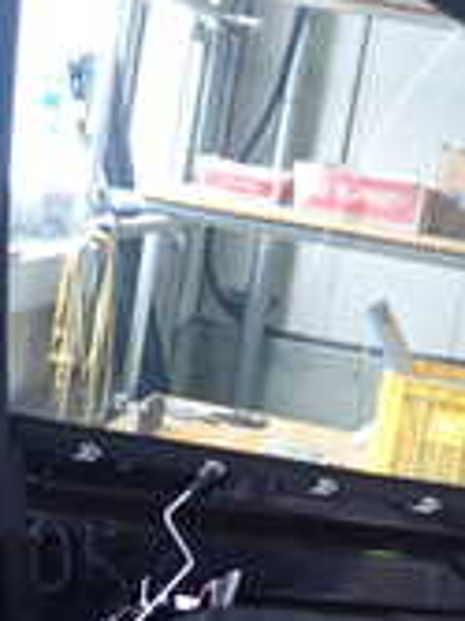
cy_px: 495
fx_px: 1937
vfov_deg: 18.1
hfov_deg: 13.7
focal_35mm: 108
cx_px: 279
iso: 320
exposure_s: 1/30
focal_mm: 5.4
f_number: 2.3
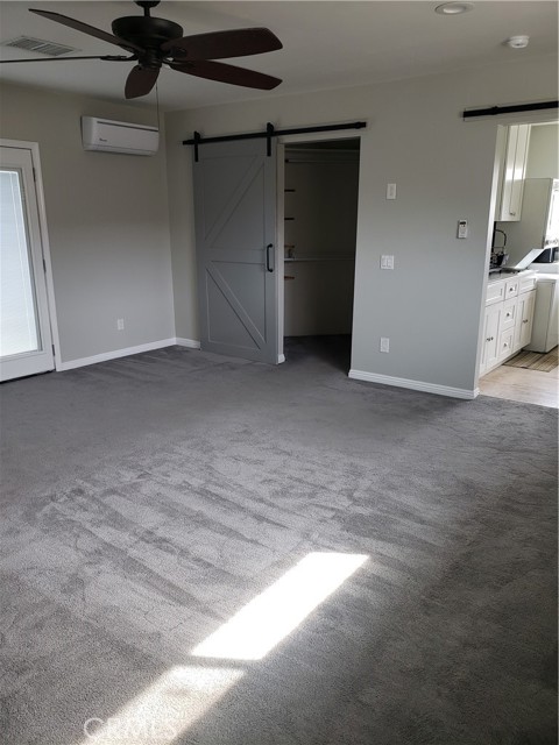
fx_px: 560
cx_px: 280
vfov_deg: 67.3
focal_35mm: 26
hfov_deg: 53.1
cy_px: 372
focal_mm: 4.3
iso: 125
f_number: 2.4
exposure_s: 1/50
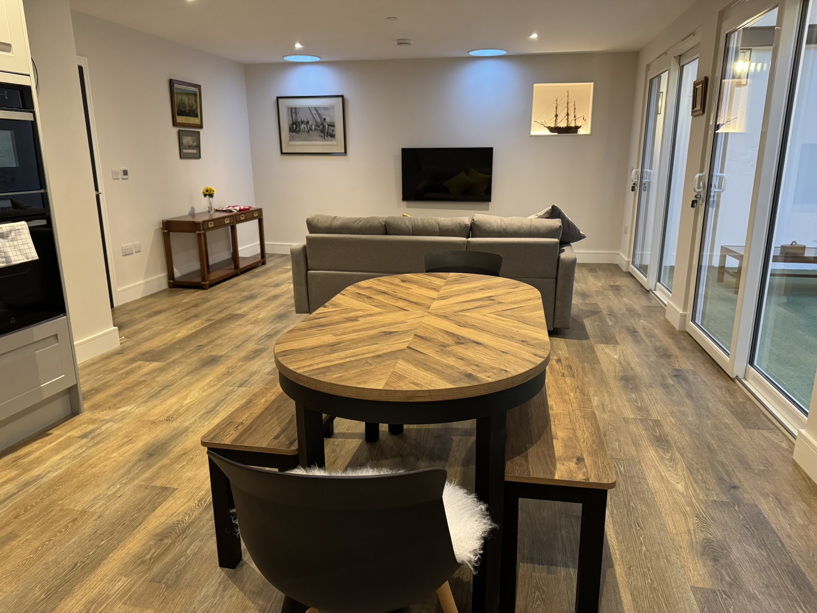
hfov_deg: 71.6
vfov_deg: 56.8
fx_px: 566
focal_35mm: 24
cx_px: 408
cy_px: 306
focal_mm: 6.76
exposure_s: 1/50
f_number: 1.78
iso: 320
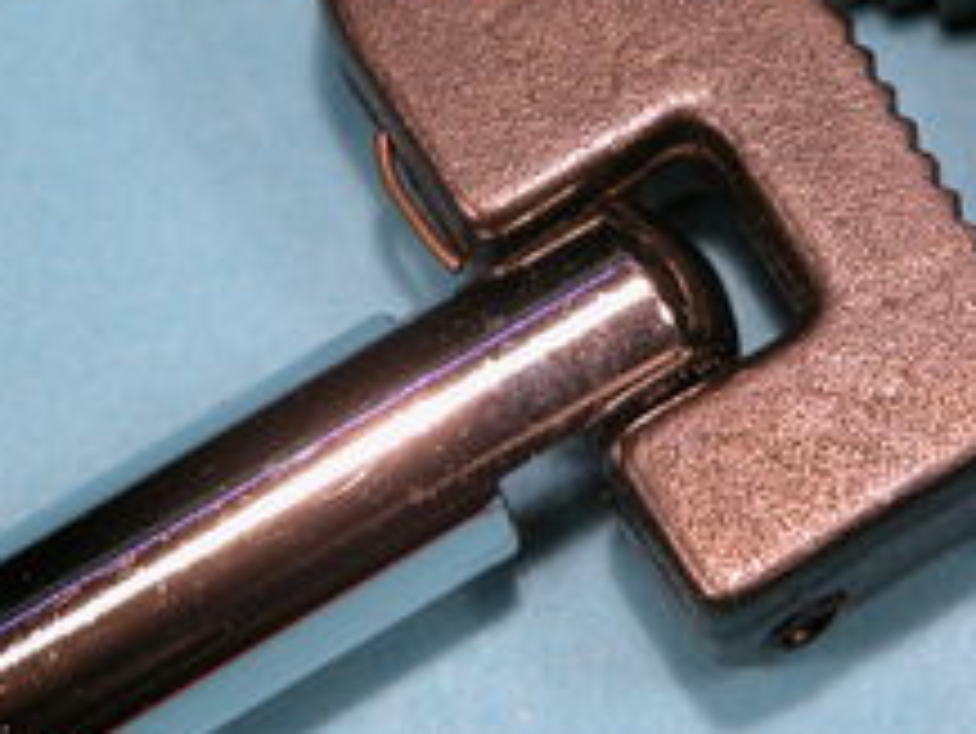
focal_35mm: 515
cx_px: 724
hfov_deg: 3.8
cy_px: 176
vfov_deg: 2.9
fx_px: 14528
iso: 100
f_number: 4.2
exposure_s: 1/28.4
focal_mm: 71.2
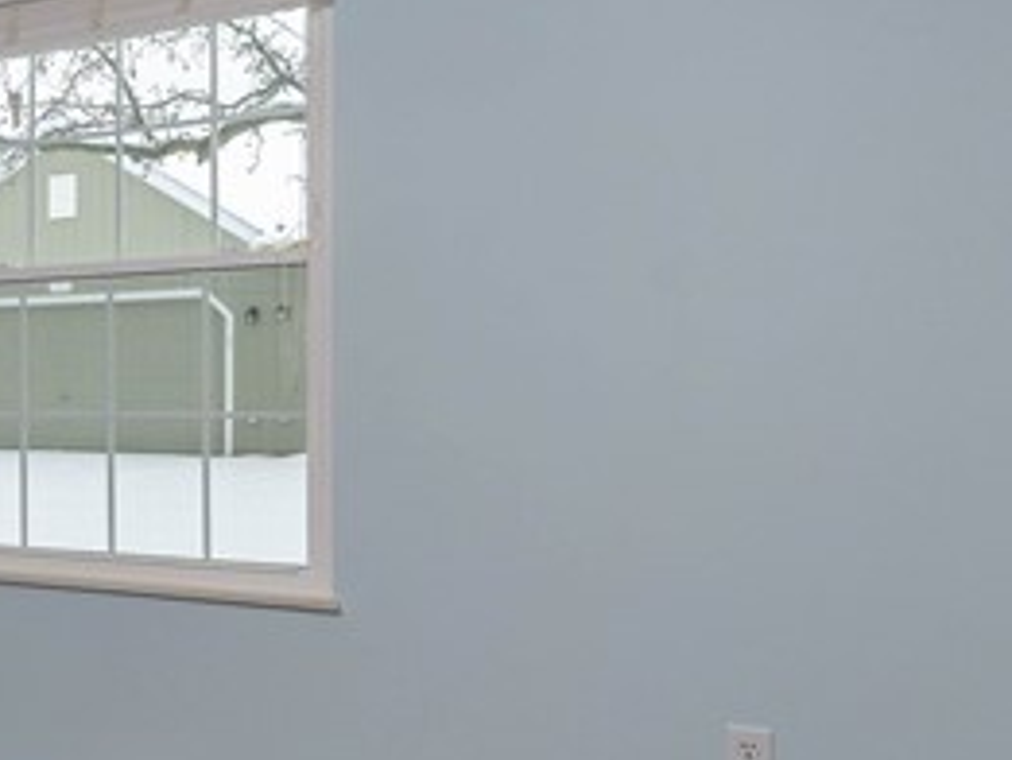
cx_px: -448
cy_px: 397
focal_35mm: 56
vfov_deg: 26.1
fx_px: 1638
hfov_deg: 26.4
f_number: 9
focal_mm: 14
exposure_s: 1/60
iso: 200
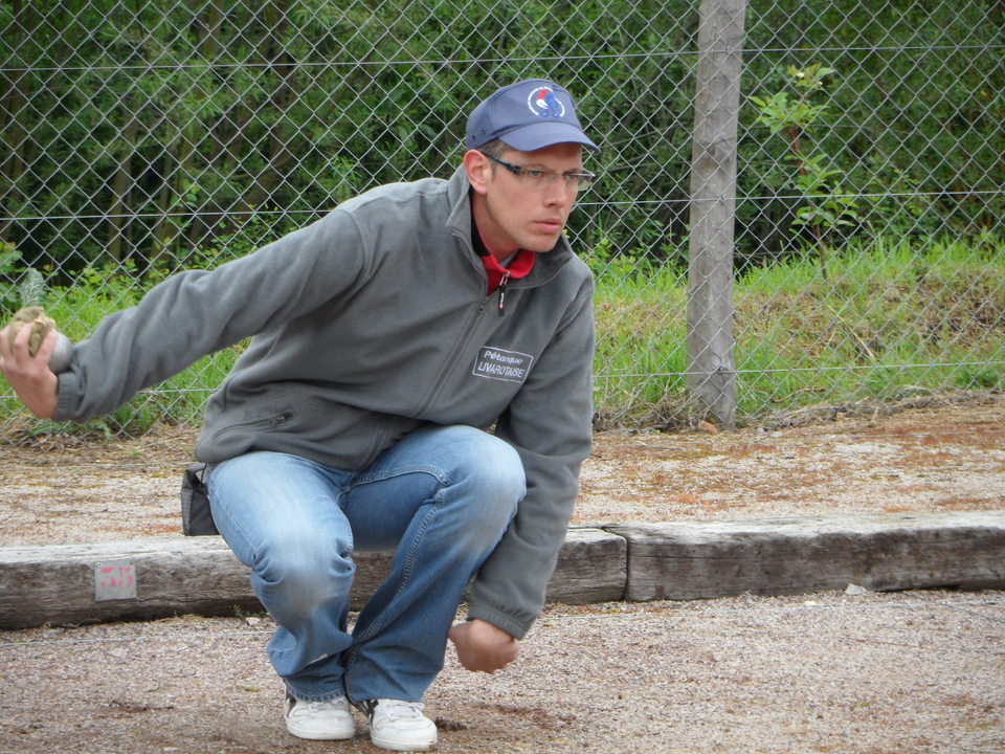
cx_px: 502
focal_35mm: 240
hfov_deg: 8.2
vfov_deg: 6.2
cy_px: 377
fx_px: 6968
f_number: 5
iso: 100
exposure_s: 1/60
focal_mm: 39.5
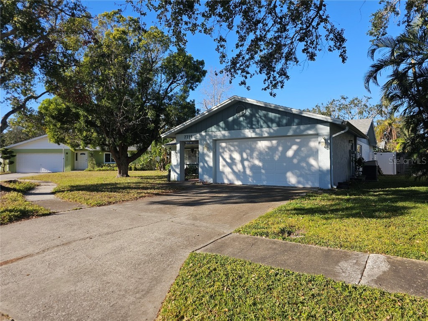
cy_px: 160
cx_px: 214
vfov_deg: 58.9
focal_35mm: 23
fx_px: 284
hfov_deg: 73.9
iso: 10
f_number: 1.7
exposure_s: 1/521
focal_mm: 6.3
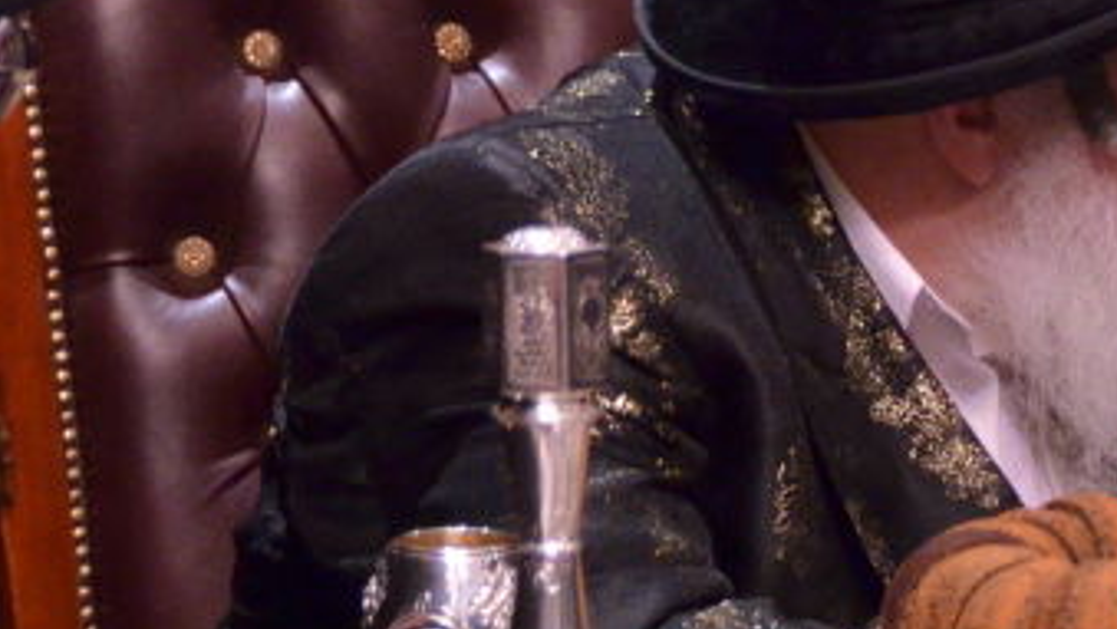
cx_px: 1684
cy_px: 310
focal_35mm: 237
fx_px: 7022
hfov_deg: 8.9
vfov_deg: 5.1
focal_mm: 50
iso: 1600
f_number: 4.8
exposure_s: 1/50
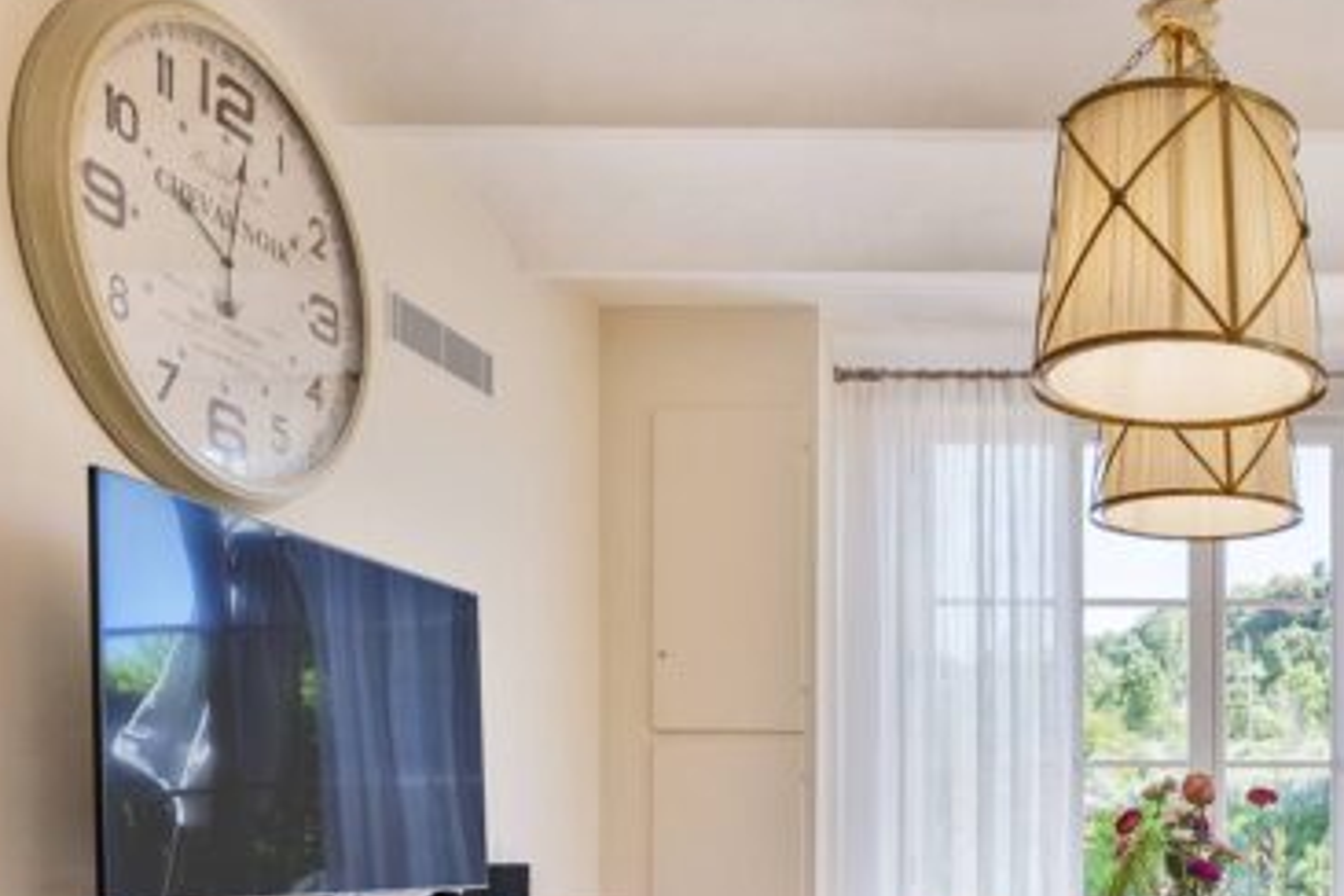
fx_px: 1531
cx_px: 1153
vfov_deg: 30.7
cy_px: 863
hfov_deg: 44.1
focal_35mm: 41
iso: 200
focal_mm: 20
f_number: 10
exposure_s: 1/5
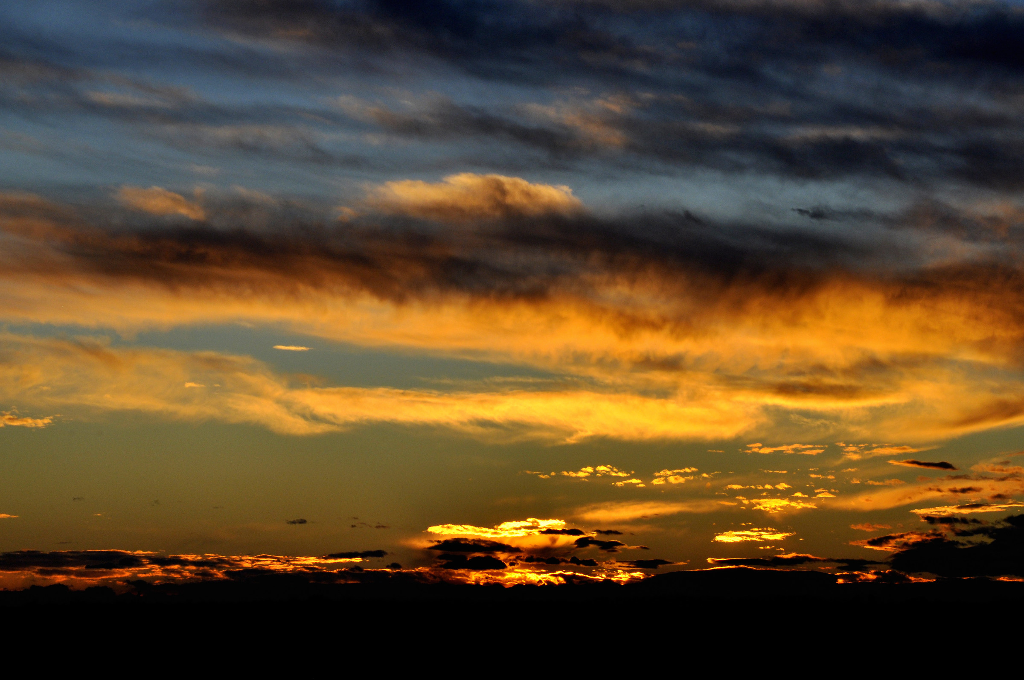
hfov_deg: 15.9
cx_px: 512
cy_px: 340
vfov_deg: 10.6
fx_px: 3665
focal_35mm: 129
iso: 400
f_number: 22
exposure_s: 1/125
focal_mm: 86
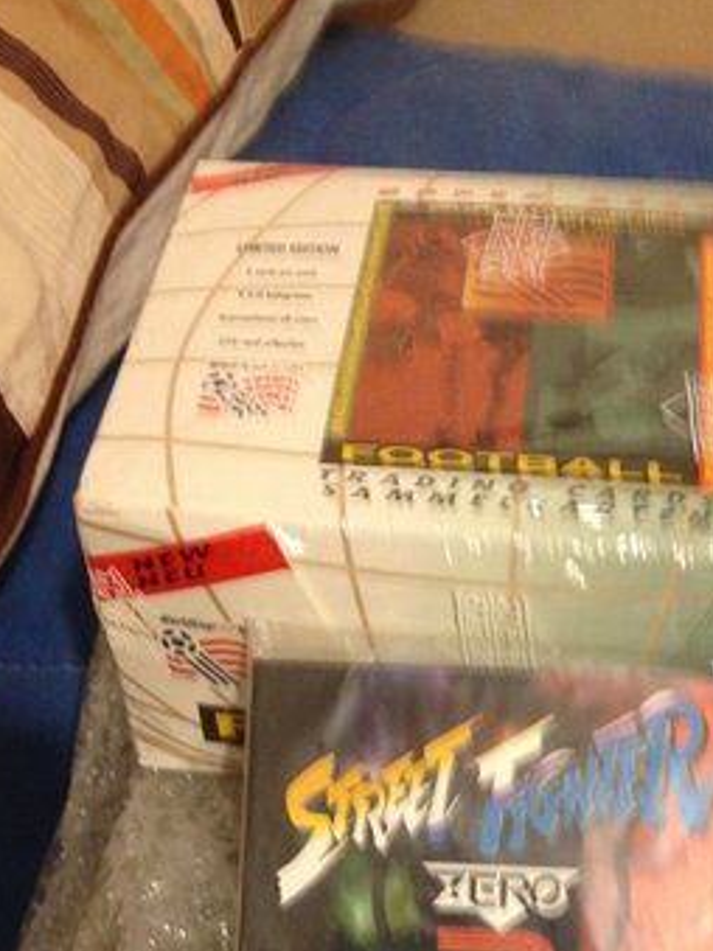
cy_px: 828
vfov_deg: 30.1
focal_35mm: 62
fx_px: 1704
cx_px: 508
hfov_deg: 23.5
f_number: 2.4
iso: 250
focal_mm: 4.28
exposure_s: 1/20
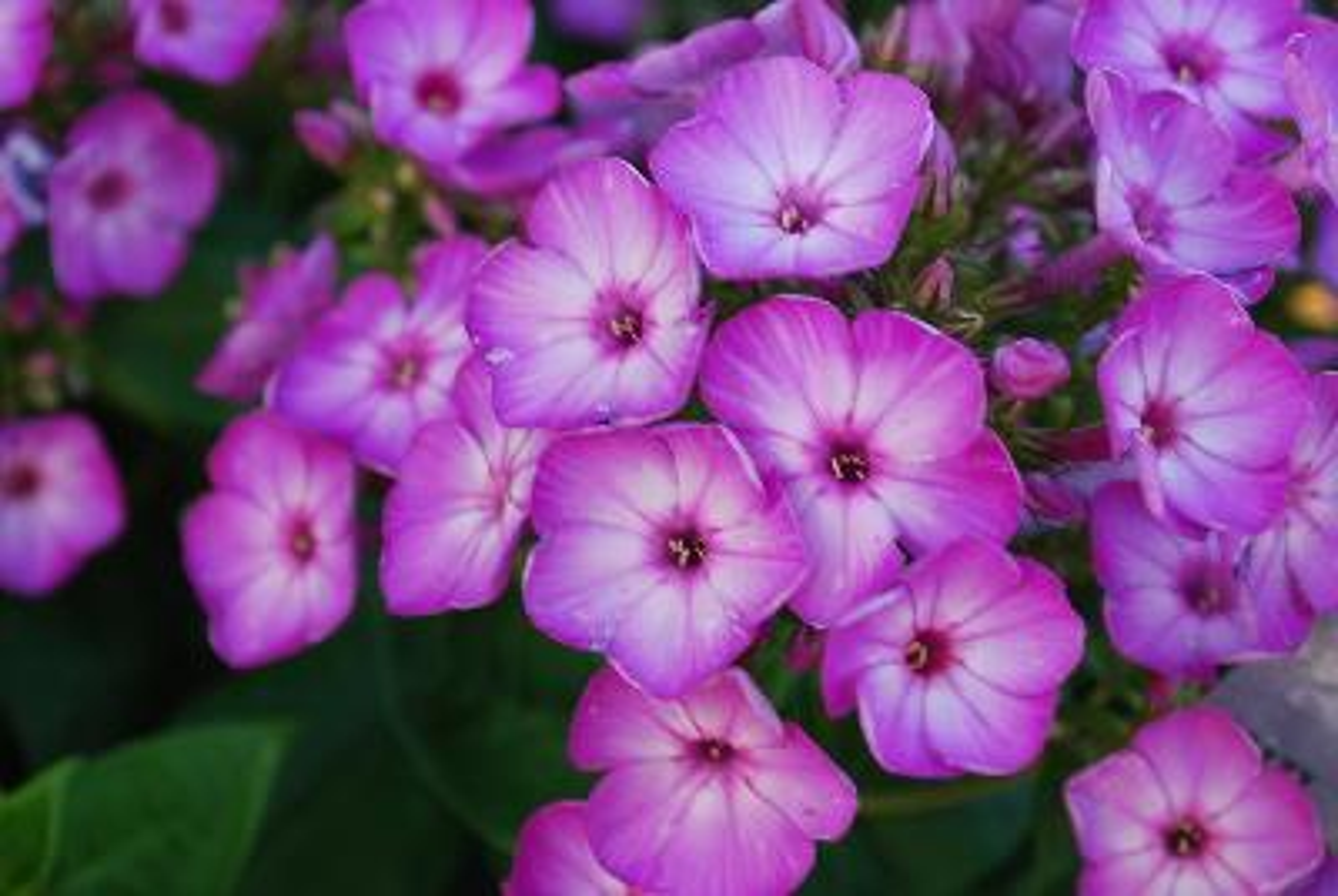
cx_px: 669
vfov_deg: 18.2
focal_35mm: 75
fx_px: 2792
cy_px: 448
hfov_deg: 27.0
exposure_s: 1/60
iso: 200
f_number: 7.1
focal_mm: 50
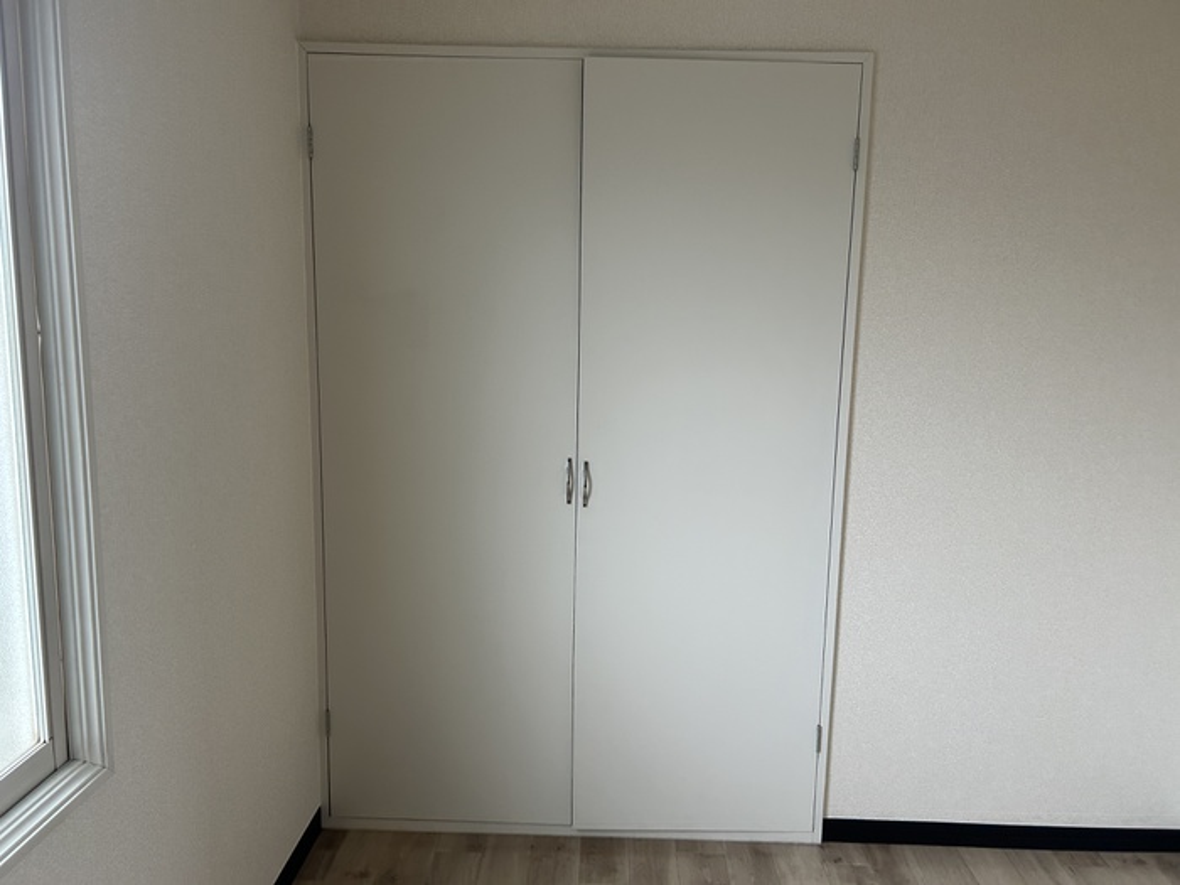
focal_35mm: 26
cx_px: 590
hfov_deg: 67.3
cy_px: 442
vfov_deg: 53.1
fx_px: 886
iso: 125
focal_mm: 5.7
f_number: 1.5
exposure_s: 1/100
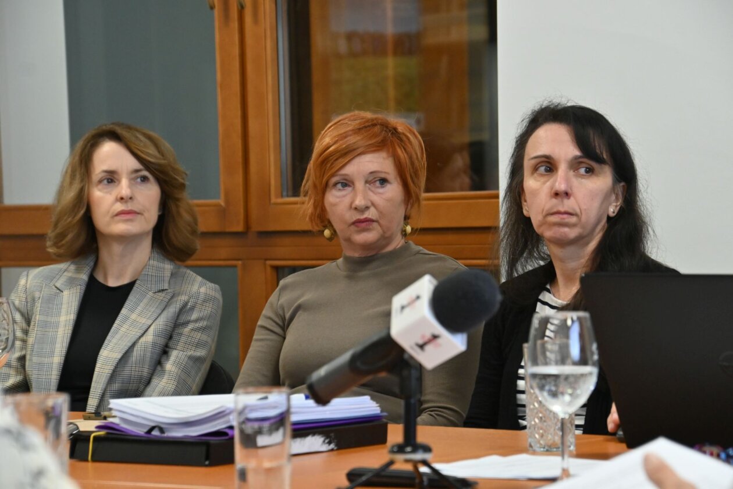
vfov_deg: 9.9
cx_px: 366
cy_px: 244
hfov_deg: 14.9
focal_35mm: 138
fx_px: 2810
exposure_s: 1/160
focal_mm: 92
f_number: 5
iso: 1600
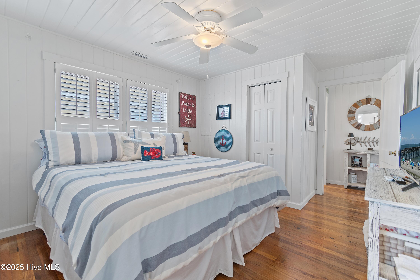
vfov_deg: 77.3
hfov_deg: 100.4
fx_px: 175
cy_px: 140
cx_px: 210
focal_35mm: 15
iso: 100
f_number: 4.5
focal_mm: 10
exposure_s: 1/2
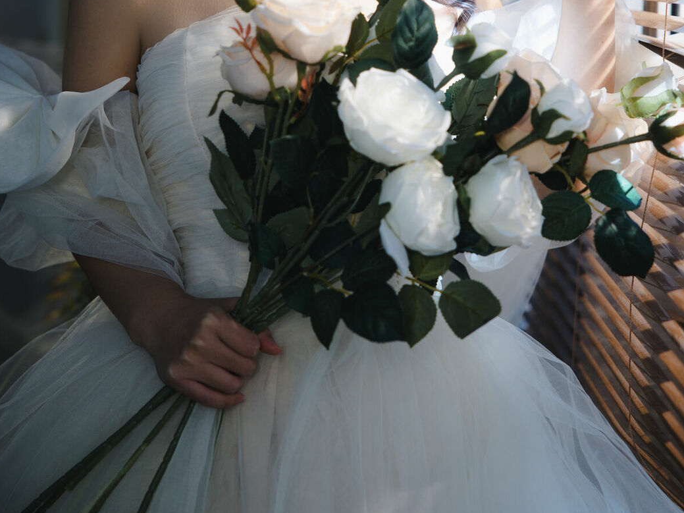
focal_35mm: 102
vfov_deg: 14.3
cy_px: 28
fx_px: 2015
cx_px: 339
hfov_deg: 19.3
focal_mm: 70
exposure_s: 1/125
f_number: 2.8
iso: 100
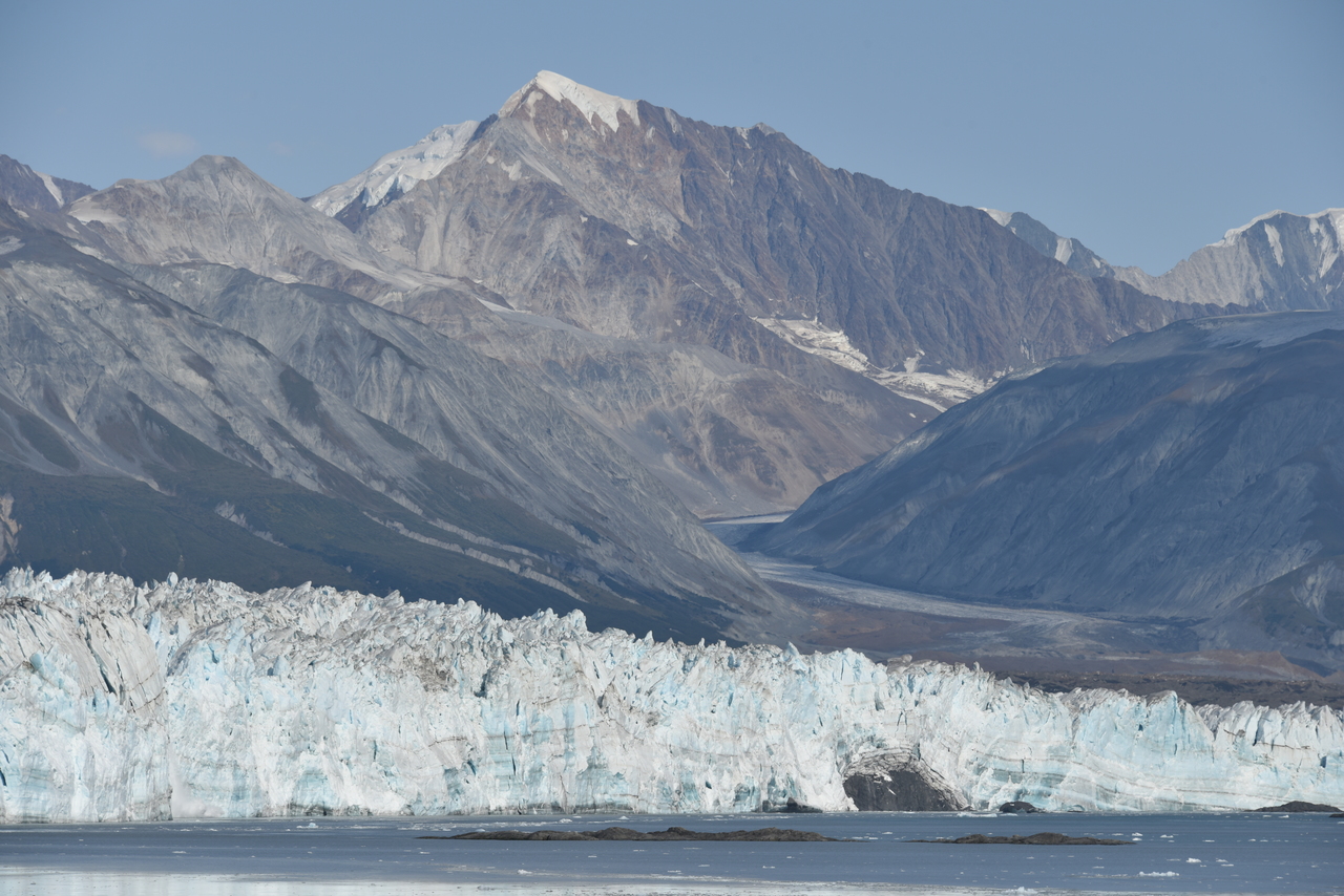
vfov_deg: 8.1
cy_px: 448
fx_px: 6348
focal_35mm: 170
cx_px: 672
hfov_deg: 12.1
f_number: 10
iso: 100
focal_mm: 170
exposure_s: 1/400
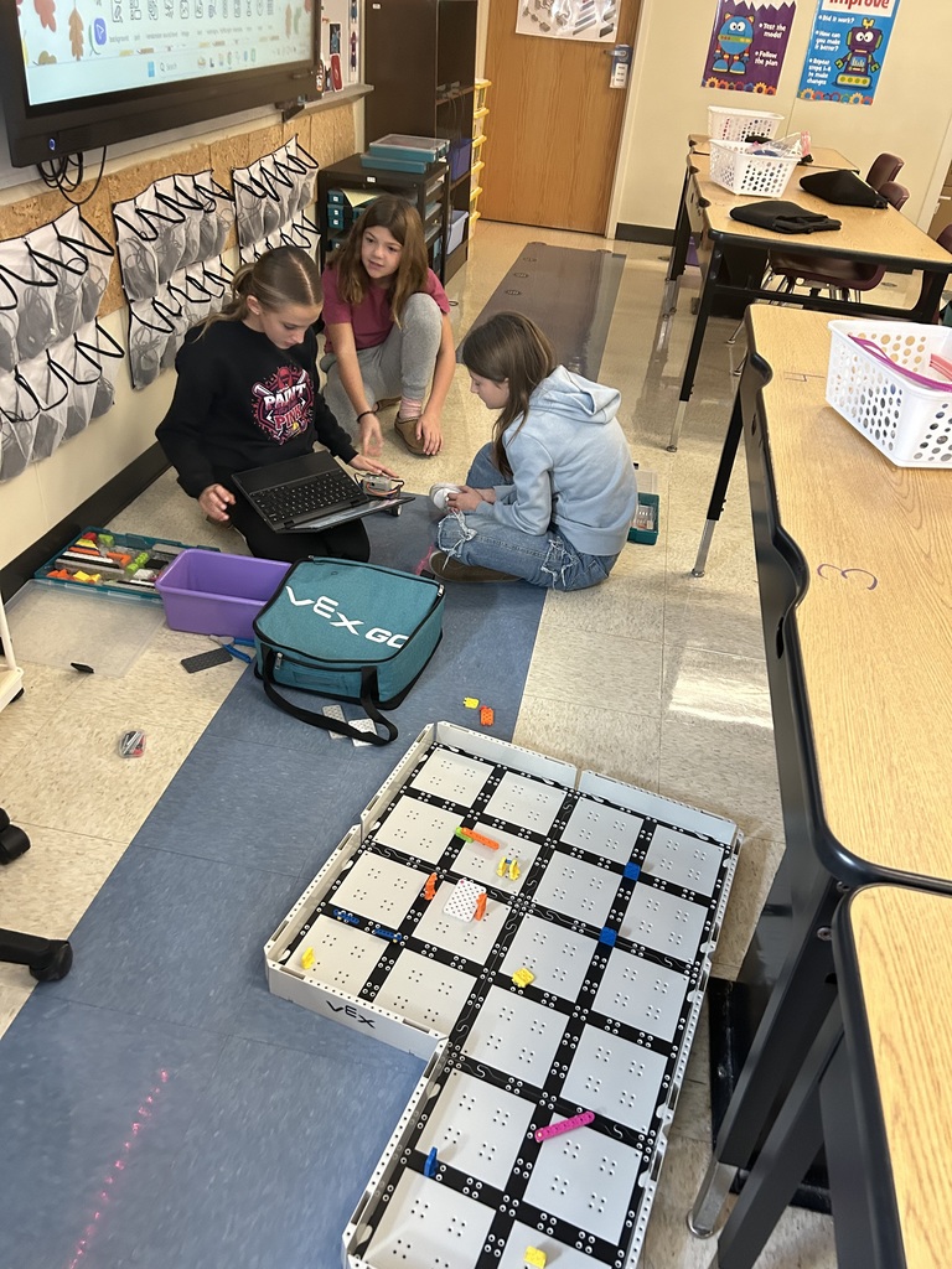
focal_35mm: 26
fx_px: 953
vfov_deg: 67.3
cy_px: 634
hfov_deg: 53.1
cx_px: 476
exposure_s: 1/45
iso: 400
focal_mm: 5.7
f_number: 1.5
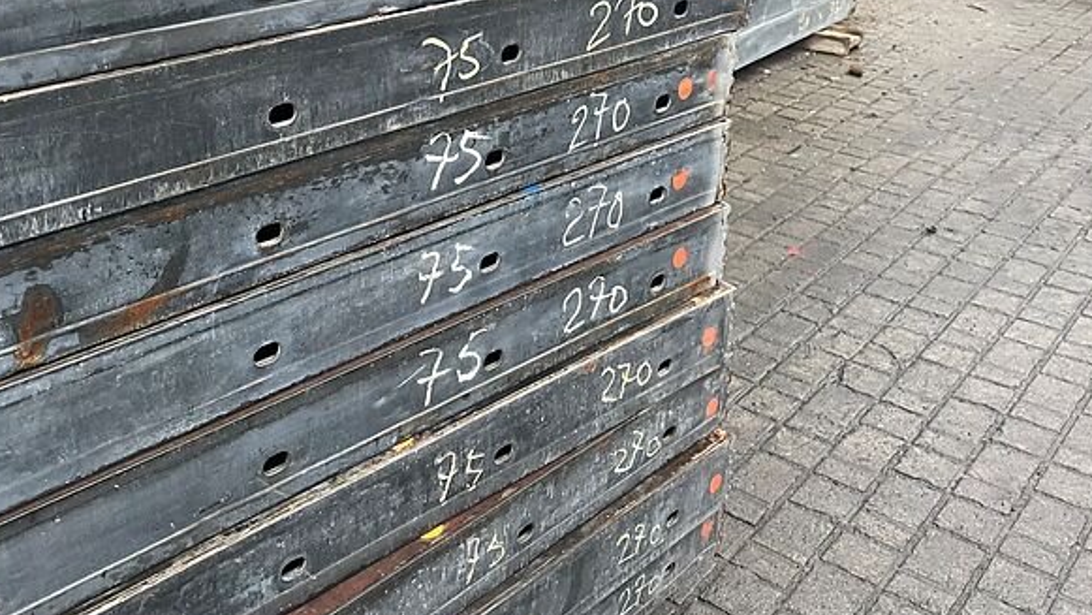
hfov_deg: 51.4
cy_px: 124
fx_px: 1129
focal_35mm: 39
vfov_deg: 29.7
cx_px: 457
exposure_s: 1/60
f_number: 1.6
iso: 200
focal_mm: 5.1
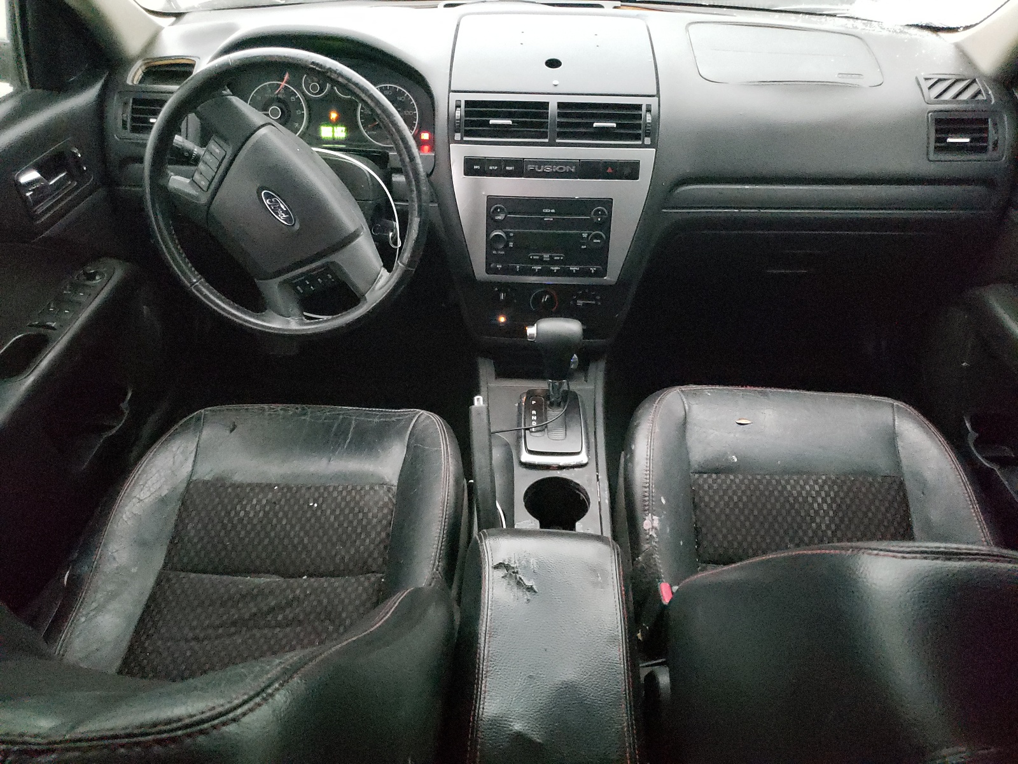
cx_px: 509
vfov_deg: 53.1
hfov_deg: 67.3
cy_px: 382
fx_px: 765
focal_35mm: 26
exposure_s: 1/24
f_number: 1.5
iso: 1471
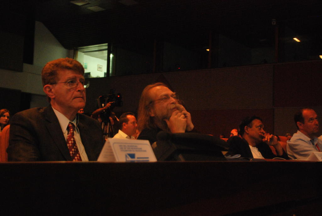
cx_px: 161
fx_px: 430
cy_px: 108
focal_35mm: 48
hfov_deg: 41.1
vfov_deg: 28.1
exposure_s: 1/10
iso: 800
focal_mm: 32
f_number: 4.8
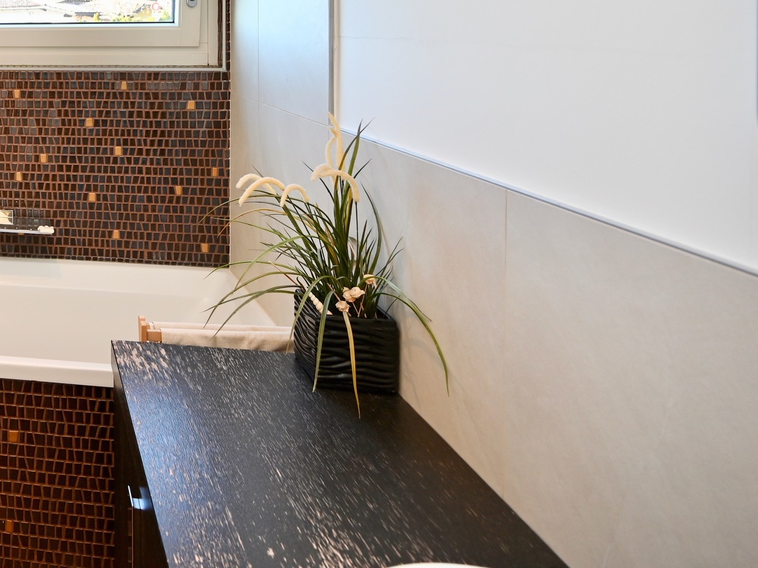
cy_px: 38
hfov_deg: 42.9
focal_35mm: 31
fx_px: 679
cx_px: -108
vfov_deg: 41.2
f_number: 4
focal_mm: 14
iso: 250
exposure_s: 1/60
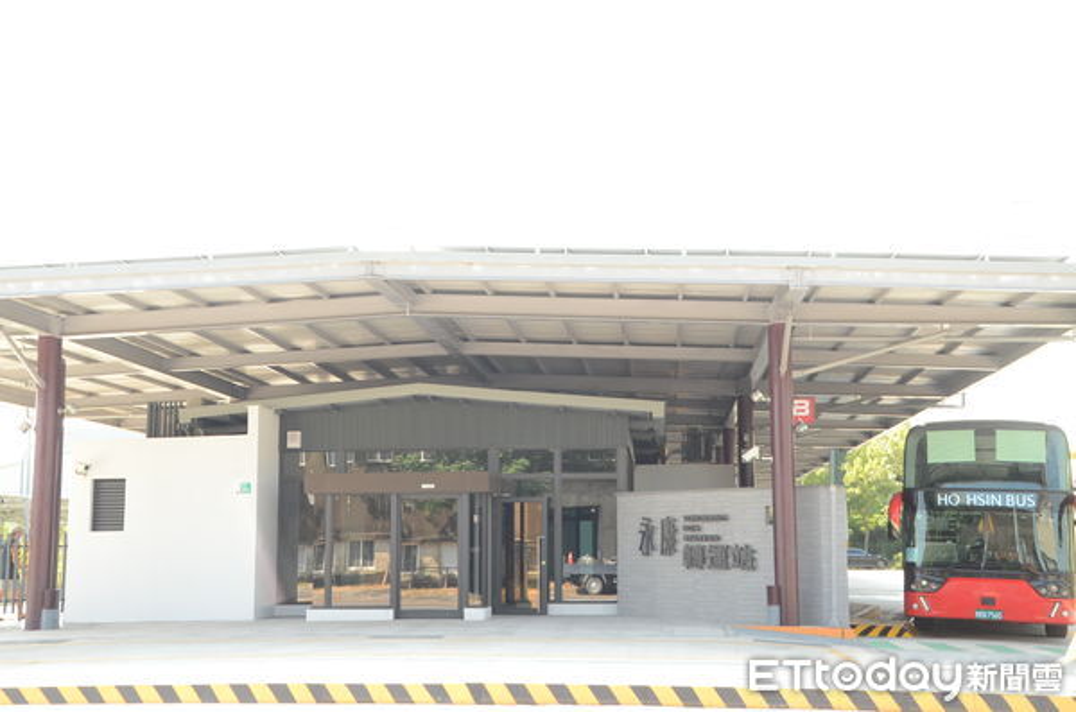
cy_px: 356
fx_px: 1342
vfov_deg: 29.7
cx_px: 538
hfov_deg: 43.7
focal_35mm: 45
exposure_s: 1/160
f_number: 6.3
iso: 400
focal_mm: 30
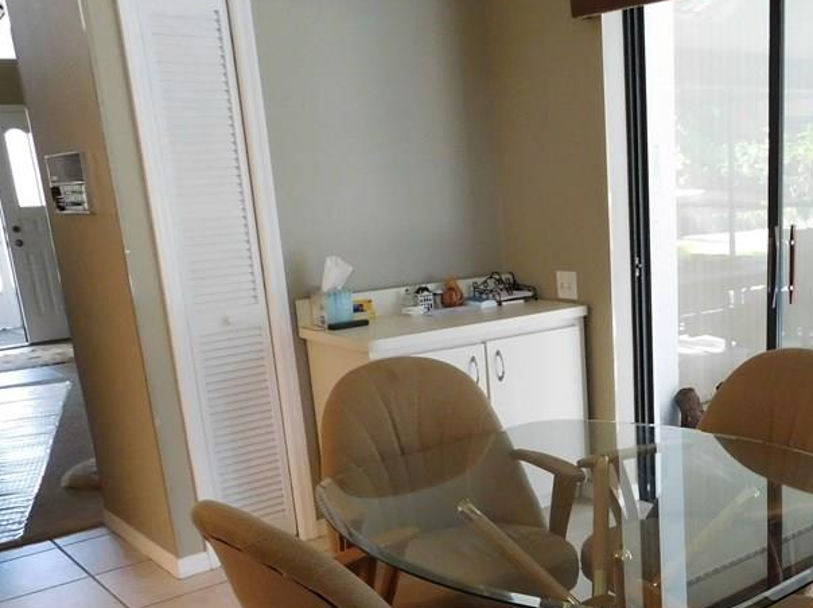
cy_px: 422
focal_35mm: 39
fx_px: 915
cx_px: 561
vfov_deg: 36.3
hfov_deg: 46.9
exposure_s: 1/30
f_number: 3
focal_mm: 4
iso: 360
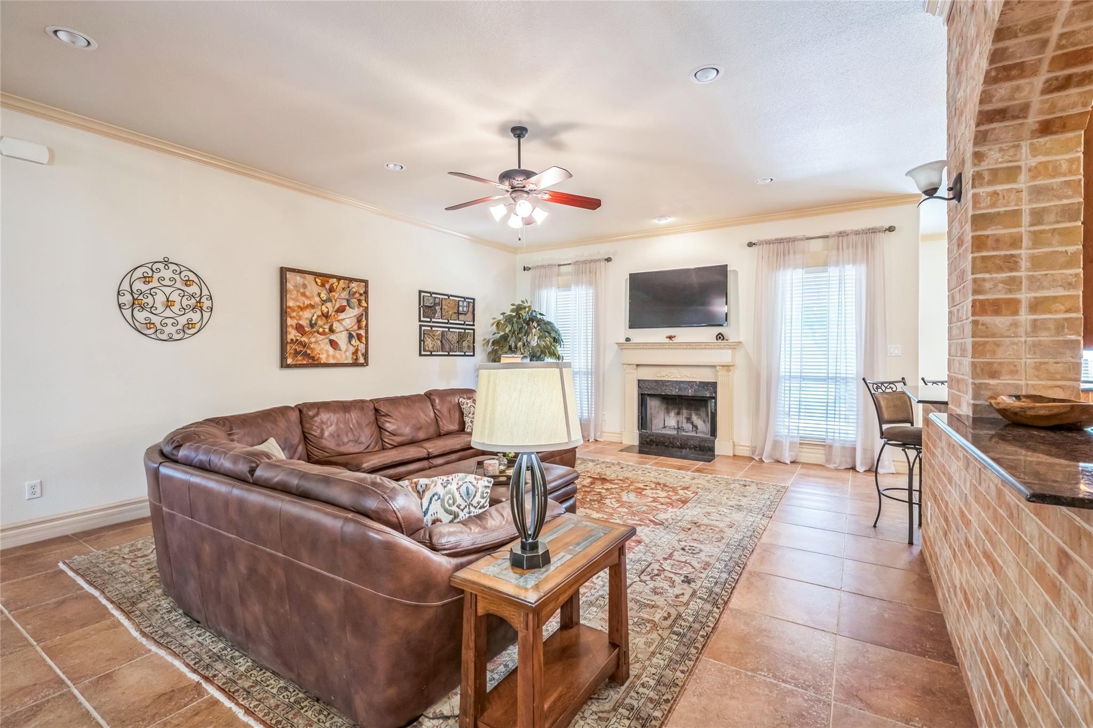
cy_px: 364
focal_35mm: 16
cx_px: 546
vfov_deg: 73.7
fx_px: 486
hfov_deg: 96.8
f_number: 7.1
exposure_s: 1/10
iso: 400
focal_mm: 16
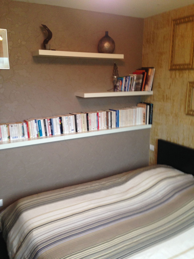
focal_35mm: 33
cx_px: 97
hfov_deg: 42.9
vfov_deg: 55.4
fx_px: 247
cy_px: 130
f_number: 2.4
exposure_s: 1/20
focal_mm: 4.12
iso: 125
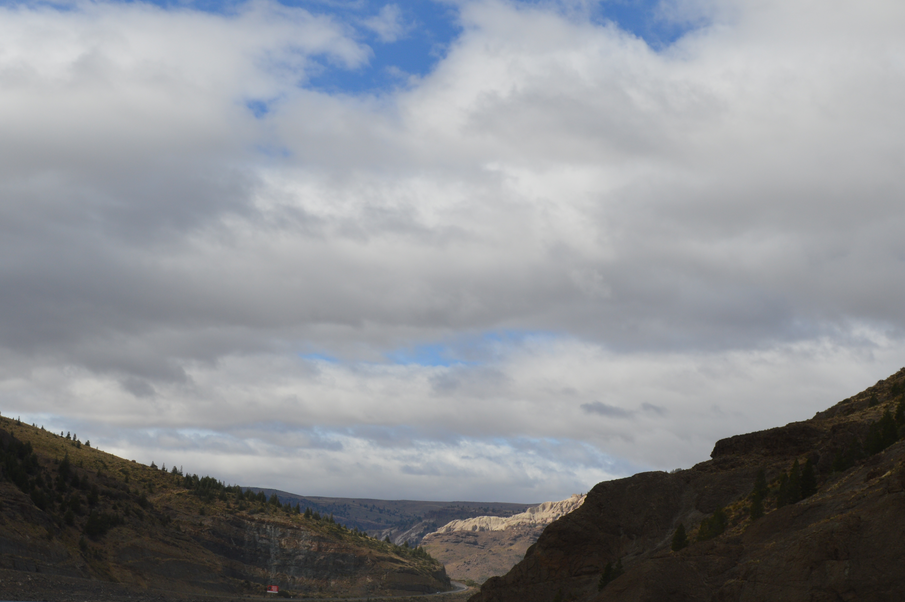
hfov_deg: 31.4
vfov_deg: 21.2
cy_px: 366
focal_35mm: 64
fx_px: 1607
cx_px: 398
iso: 100
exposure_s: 1/320
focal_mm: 28
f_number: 9
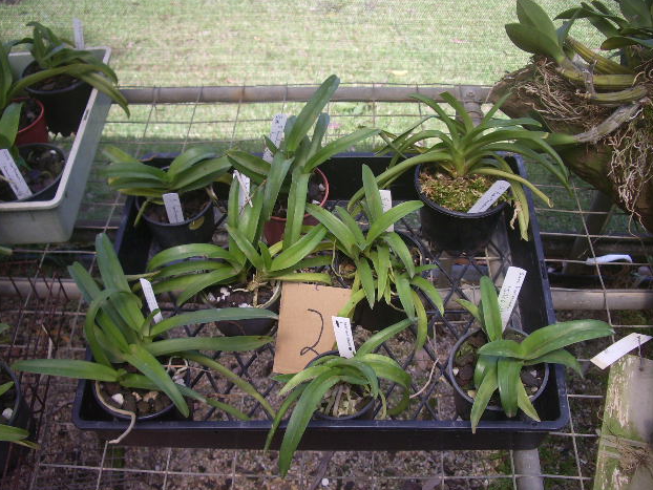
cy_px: 250
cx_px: 321
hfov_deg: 51.3
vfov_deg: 39.7
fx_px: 679
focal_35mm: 36
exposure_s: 1/160
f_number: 2.6
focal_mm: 5.8
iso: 80
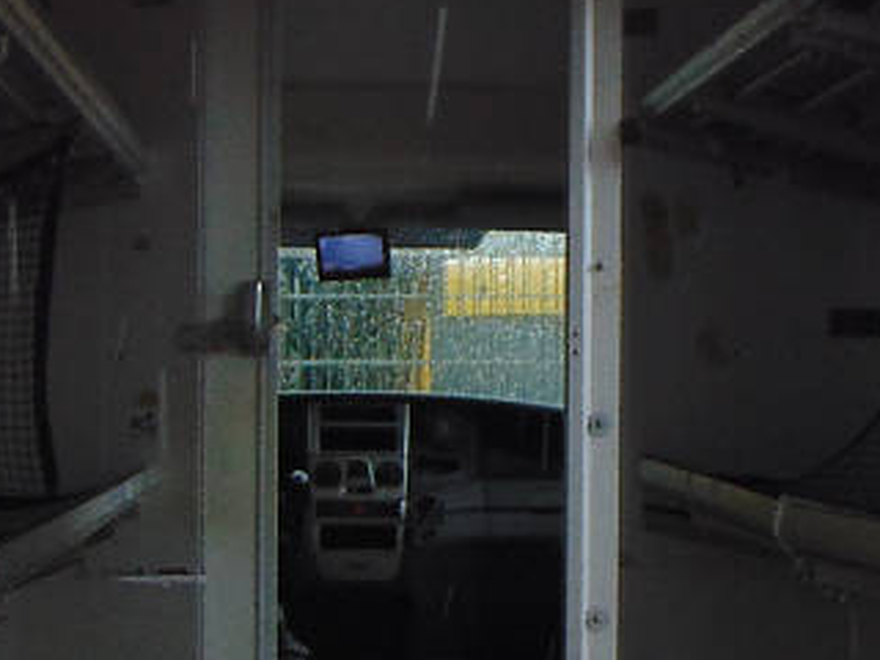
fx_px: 3178
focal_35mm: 125
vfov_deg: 11.8
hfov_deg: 15.8
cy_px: 514
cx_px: 404
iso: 80
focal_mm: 4.5
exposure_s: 1/160
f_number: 3
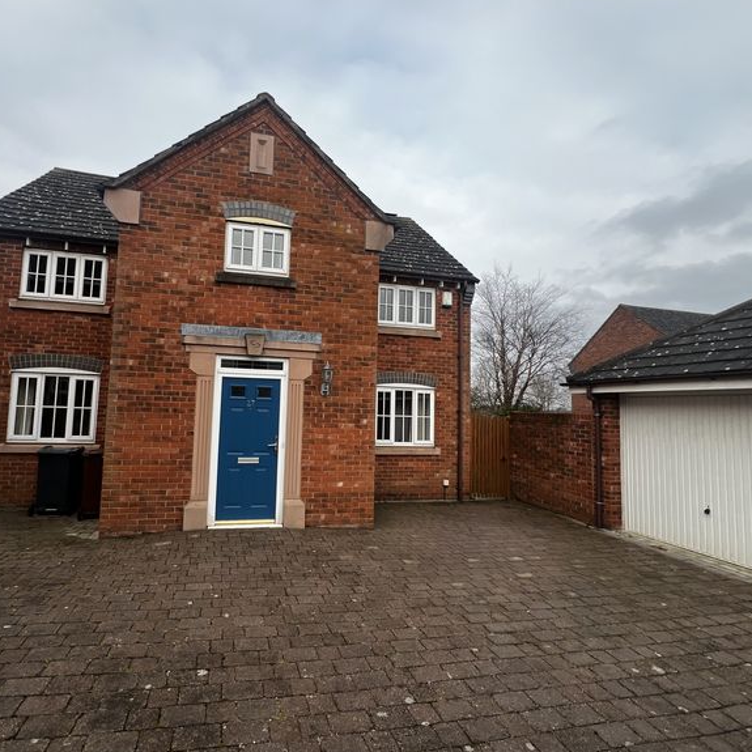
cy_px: 381
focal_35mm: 16
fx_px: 393
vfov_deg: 87.4
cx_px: 322
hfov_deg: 86.9
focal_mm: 1.57
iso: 32
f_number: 1.8
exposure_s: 1/241
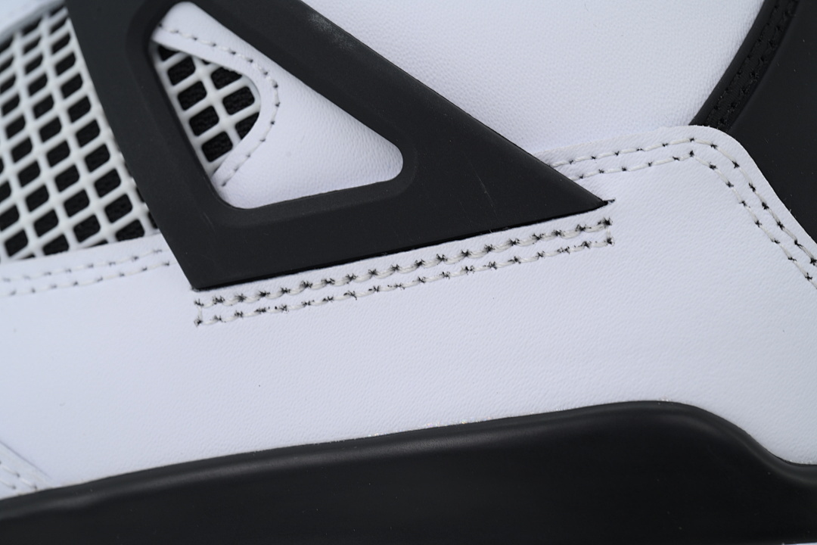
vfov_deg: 12.5
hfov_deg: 18.6
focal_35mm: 110
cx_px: 408
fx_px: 2496
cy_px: 272
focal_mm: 110
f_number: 13
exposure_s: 1/100
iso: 400
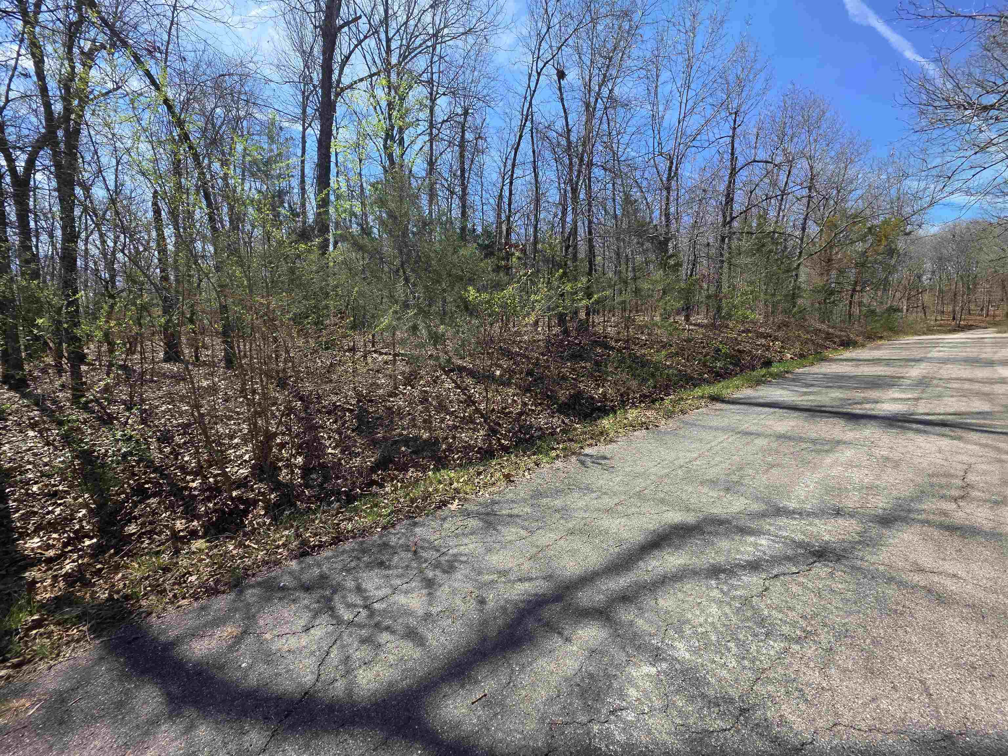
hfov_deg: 106.2
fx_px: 379
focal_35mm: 13
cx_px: 504
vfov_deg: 89.9
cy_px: 378
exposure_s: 1/2000
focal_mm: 2.2
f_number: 1.9
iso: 80
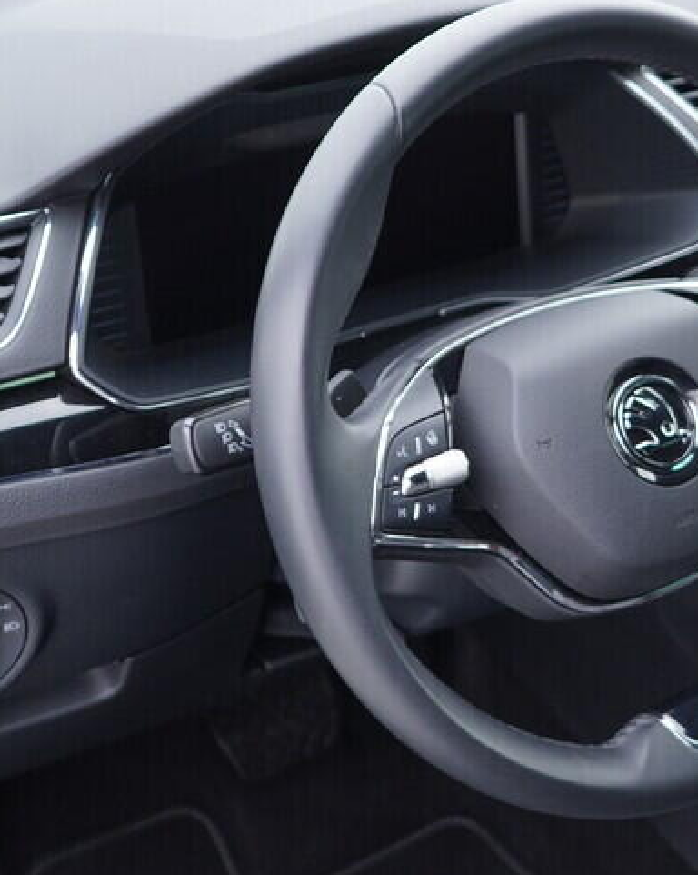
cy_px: 367
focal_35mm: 72
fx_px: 1862
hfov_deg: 20.9
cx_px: 578
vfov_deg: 26.4
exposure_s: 1/40
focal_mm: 24
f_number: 2.8
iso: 250
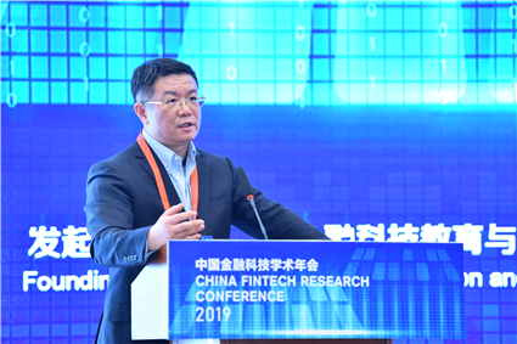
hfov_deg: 12.5
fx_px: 2369
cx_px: 258
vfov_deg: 8.3
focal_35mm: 165
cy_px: 172
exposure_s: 1/125
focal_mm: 165
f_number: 3.2
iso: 2500
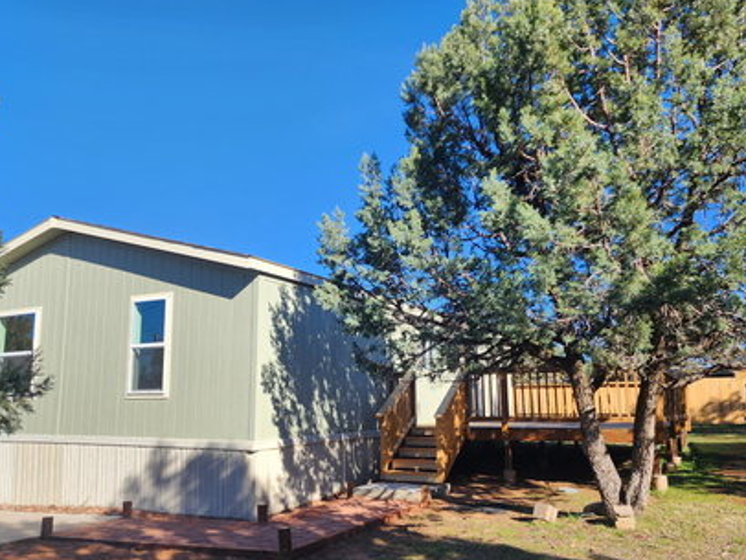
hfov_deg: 61.6
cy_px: 330
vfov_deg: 48.0
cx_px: 366
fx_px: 625
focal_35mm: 29
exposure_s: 1/734
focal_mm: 6.4
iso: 12
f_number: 1.8
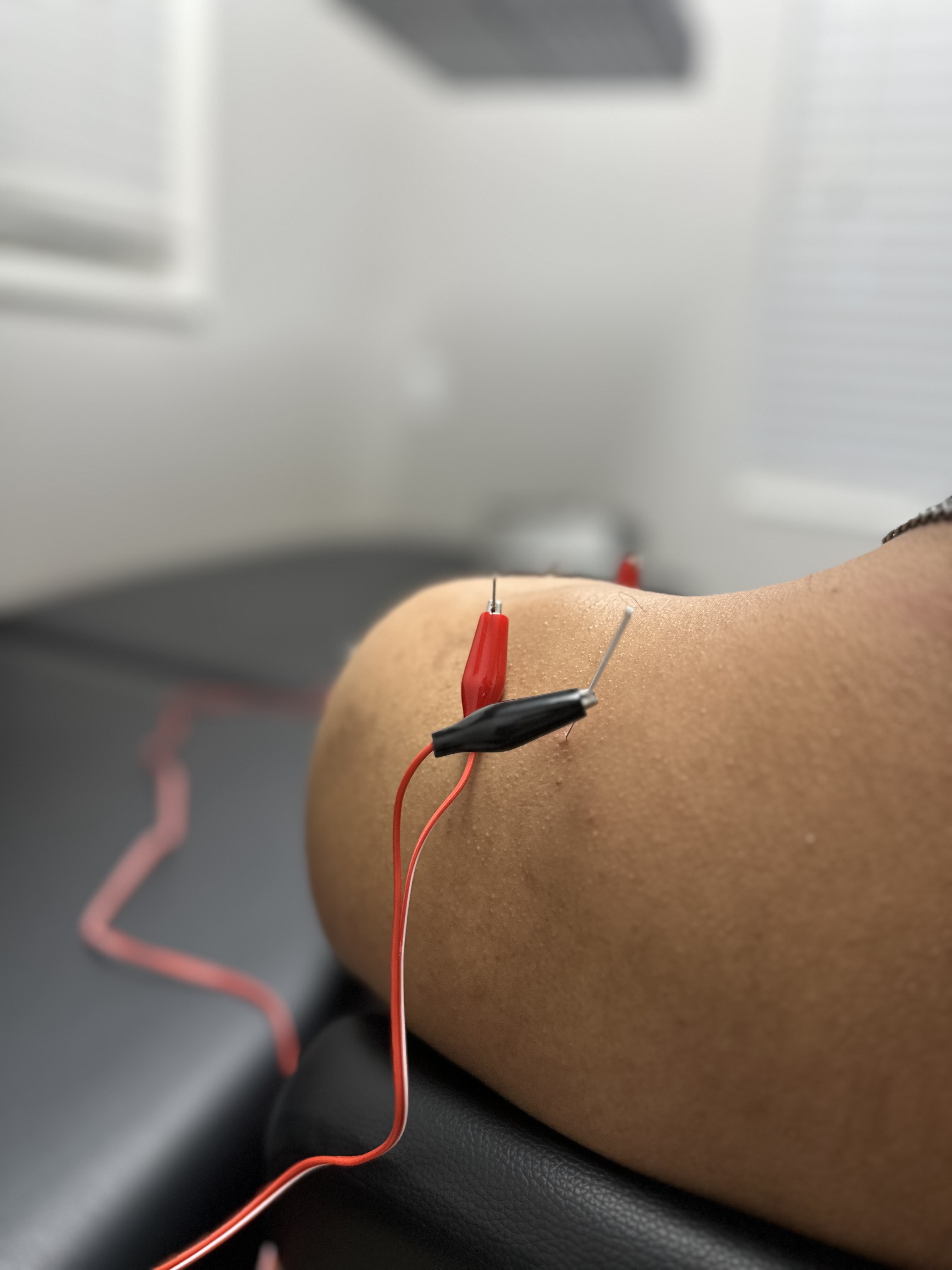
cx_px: 476
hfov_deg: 56.8
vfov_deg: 71.6
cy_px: 635
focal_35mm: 24
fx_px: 880
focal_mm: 6.86
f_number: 1.78
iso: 200
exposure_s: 1/120
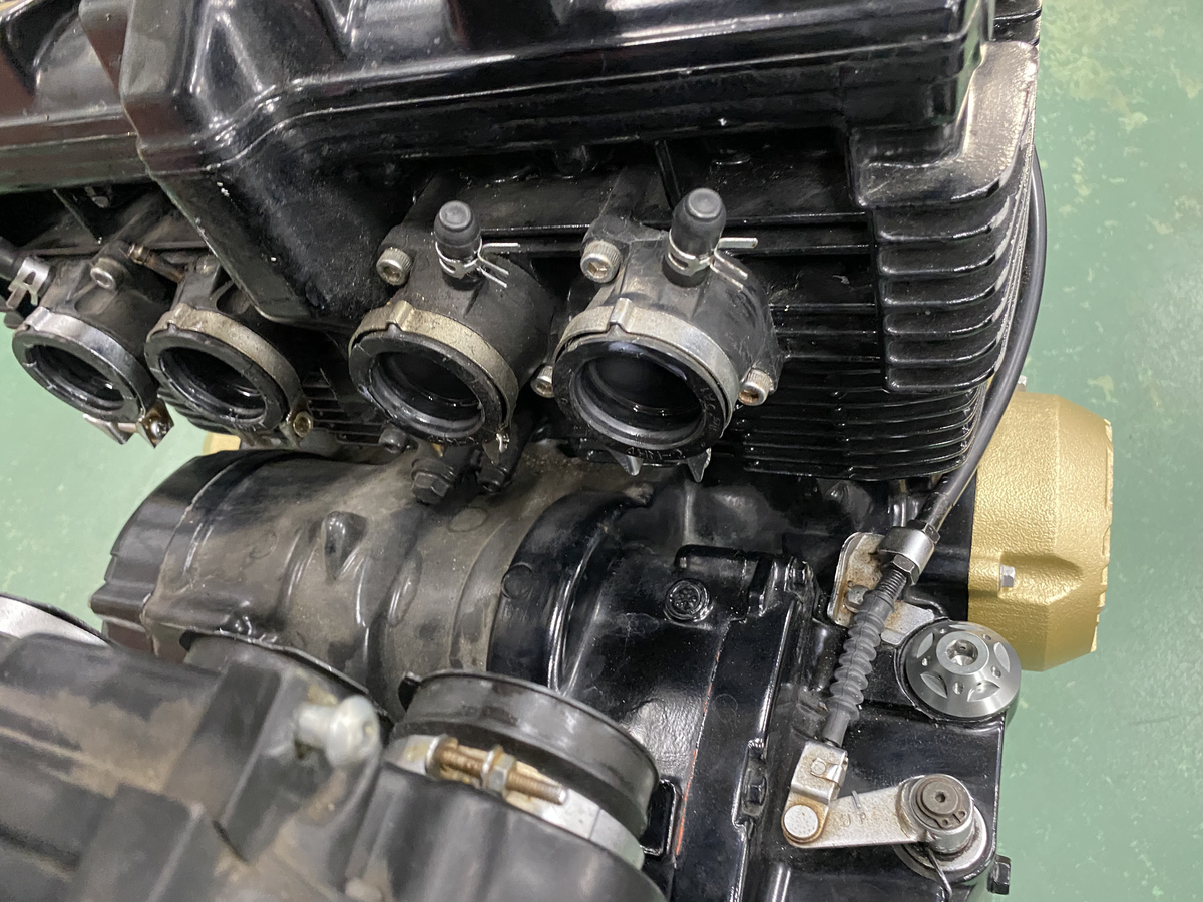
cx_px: 602
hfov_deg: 67.3
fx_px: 904
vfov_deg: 53.1
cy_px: 451
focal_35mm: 26
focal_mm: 4.25
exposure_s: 1/25
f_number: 1.8
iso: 640
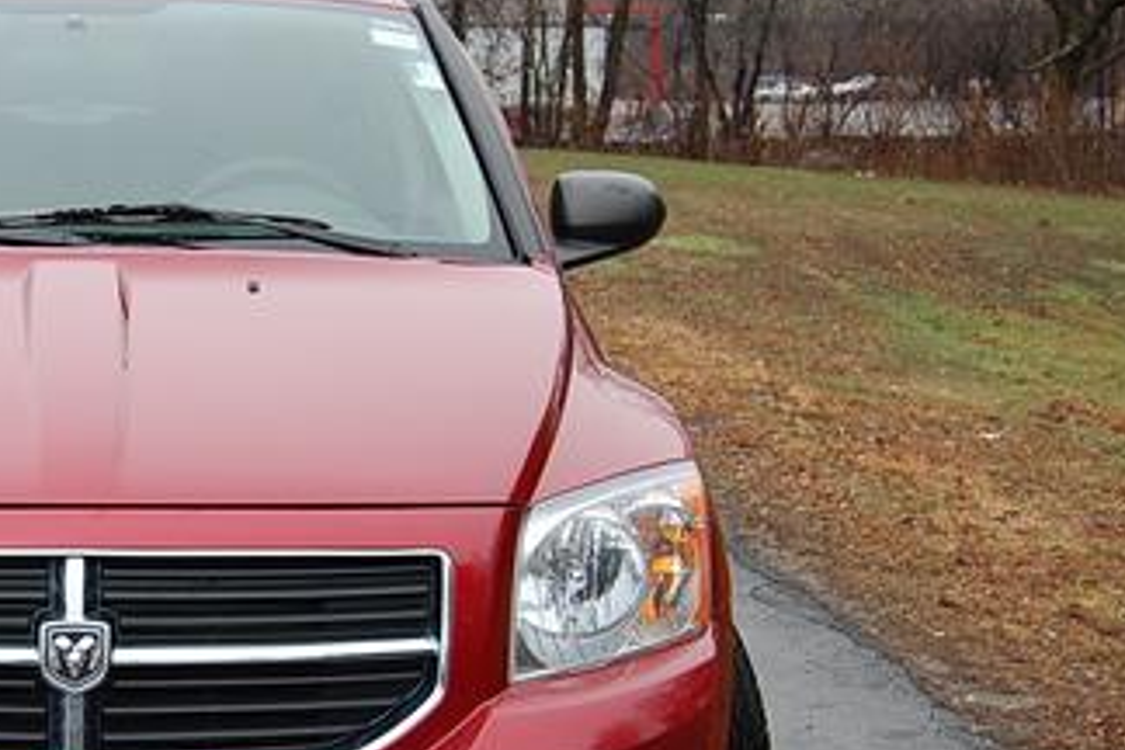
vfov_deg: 17.6
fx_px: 2406
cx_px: 83
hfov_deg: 25.4
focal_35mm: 77
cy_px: 531
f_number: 5.6
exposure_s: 1/125
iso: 200
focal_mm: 26
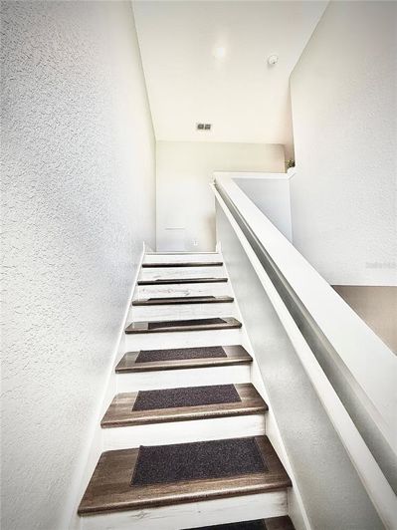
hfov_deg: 85.7
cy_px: 265
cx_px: 198
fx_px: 214
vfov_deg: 102.1
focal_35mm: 14
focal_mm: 2.22
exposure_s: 1/120
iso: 160
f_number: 2.2
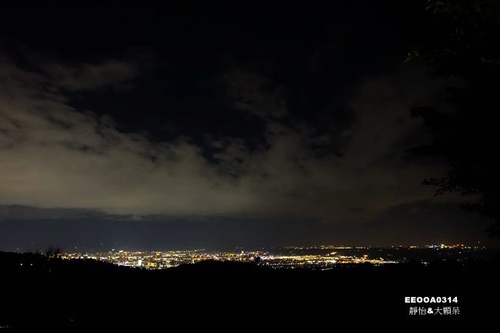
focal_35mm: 33
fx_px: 458
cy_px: 166
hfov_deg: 57.2
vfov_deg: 39.9
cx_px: 250
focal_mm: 11.93
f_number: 2.8
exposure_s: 1/8
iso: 2500
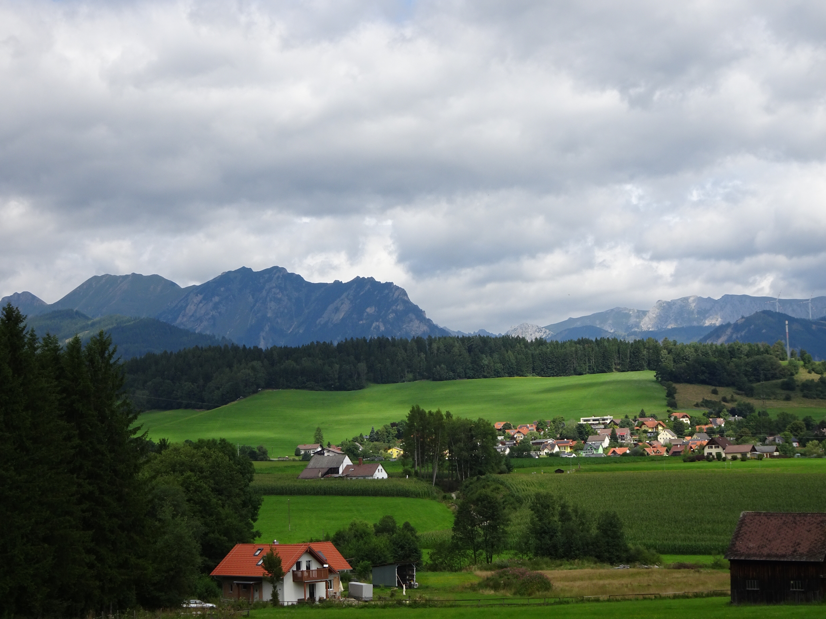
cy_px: 310
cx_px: 413
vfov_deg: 21.6
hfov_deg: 28.6
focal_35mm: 68
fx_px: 1623
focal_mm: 11.66
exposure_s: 1/500
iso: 80
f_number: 4.5
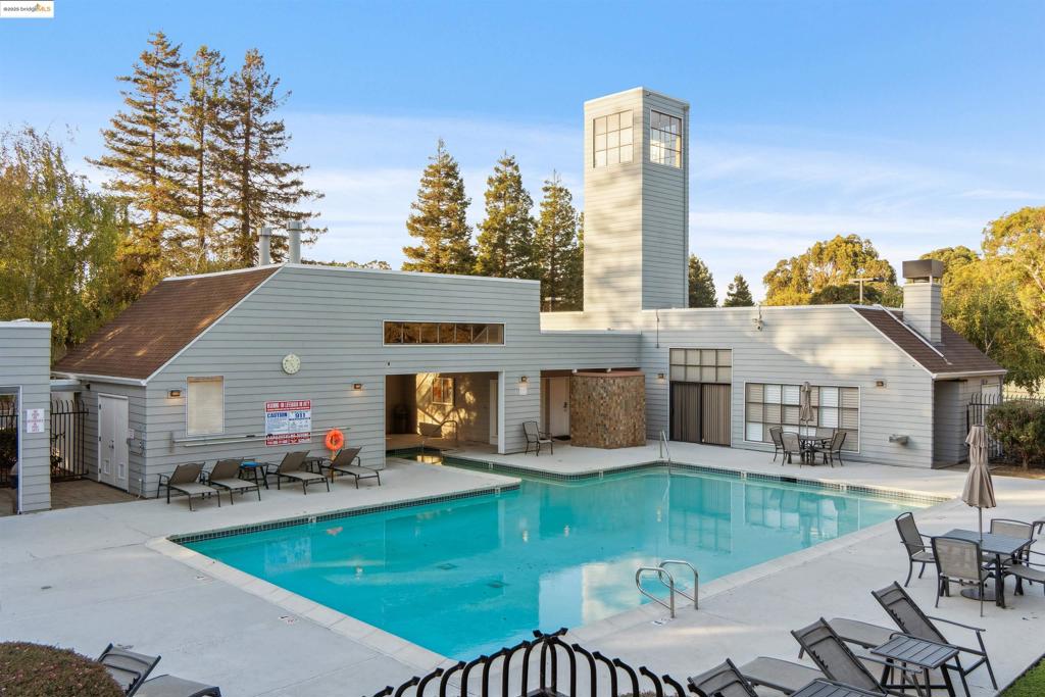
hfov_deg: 65.5
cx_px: 522
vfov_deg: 46.4
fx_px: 813
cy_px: 348
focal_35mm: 28
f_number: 7.1
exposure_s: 1/320
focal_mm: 28
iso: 250
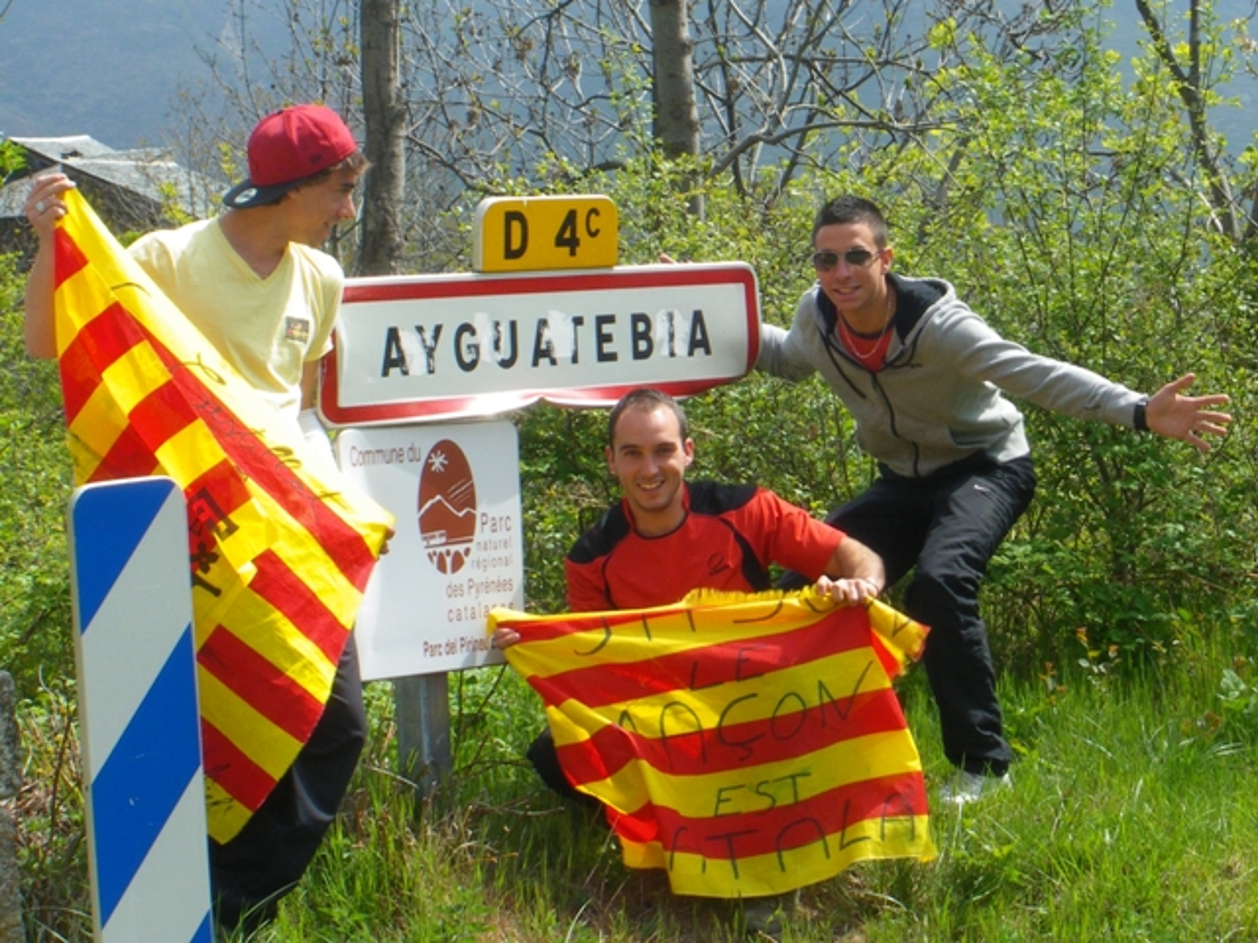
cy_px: 472
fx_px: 2253
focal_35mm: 62
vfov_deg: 23.7
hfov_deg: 31.2
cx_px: 629
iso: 64
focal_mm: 11.1
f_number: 7.1
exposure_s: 1/100
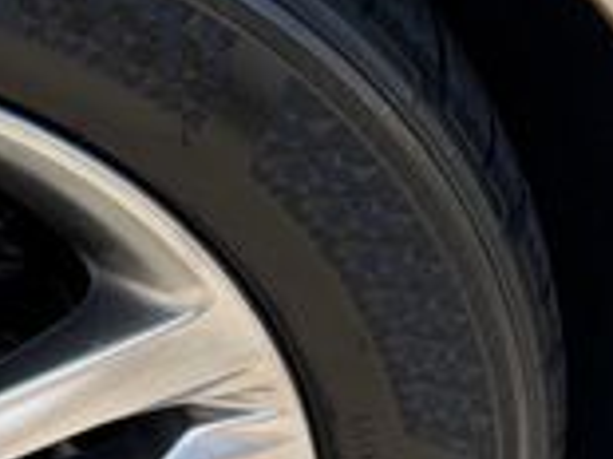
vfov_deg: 14.9
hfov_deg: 17.5
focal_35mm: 99
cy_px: 336
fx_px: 1752
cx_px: -356
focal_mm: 6.76
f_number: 1.78
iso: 100
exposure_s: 1/931
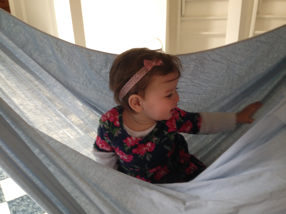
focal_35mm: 33
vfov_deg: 42.9
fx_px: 273
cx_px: 143
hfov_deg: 55.4
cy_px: 107
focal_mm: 4.12
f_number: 2.4
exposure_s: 1/20
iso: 80
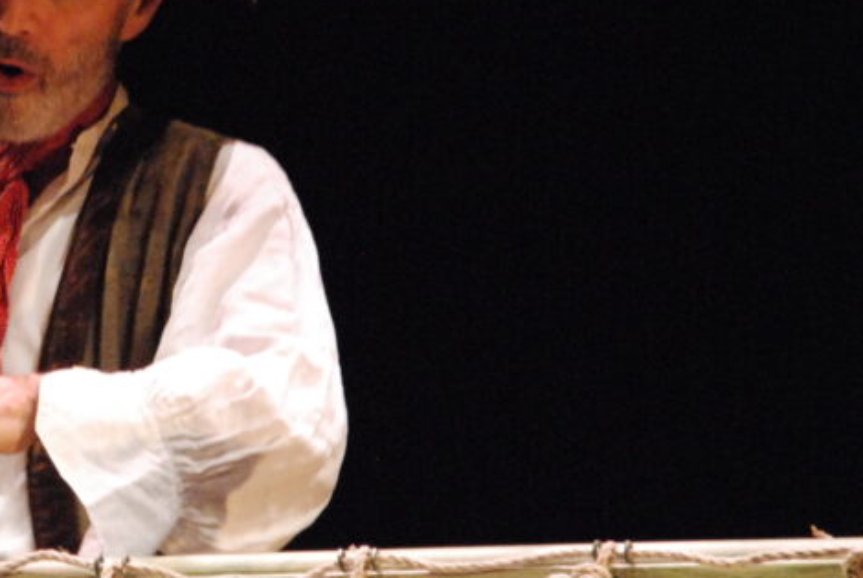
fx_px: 9100
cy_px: 298
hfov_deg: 5.4
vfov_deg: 3.6
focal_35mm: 379
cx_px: 53
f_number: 6
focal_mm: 116
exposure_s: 1/50
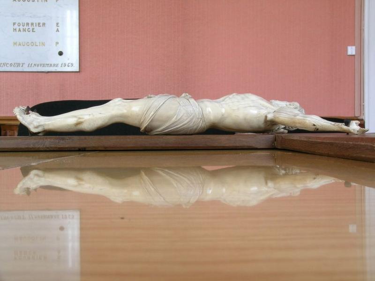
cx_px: 188
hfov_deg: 44.8
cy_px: 140
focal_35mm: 42
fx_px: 455
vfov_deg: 34.3
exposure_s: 1/5.5
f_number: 7.2
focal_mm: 8.7
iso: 100
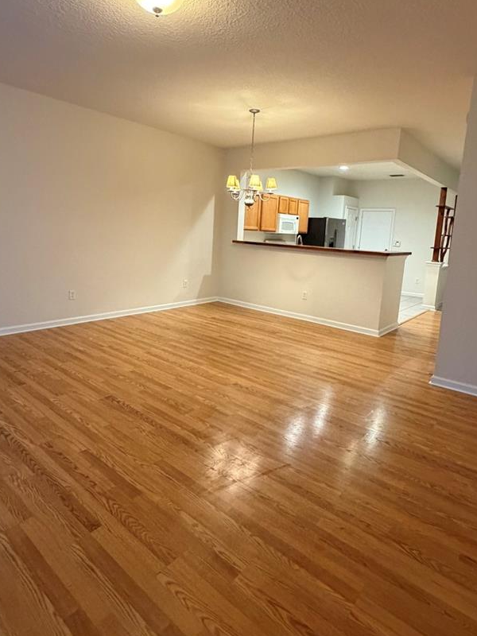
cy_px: 283
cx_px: 232
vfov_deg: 78.7
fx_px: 386
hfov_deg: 63.4
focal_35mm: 21
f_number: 2.2
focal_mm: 2.22
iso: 640
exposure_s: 1/60
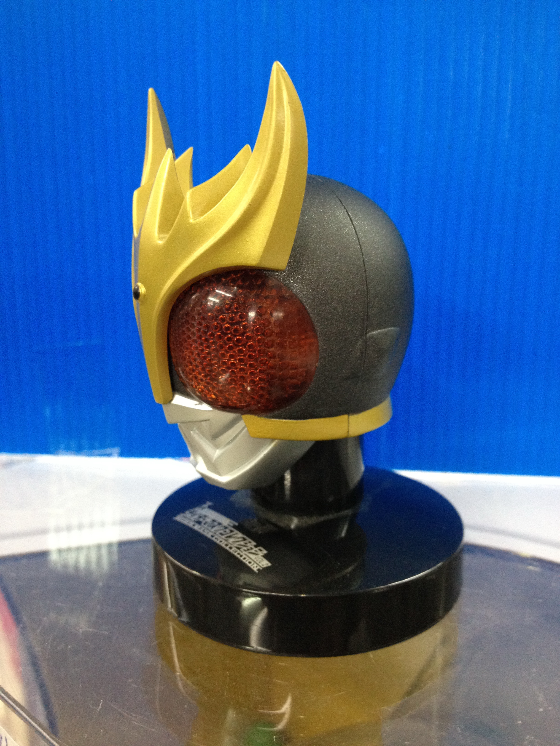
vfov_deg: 52.6
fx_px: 755
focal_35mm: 35
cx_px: 280
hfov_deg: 40.7
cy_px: 373
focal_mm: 4.28
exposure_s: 1/20
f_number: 2.4
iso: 200
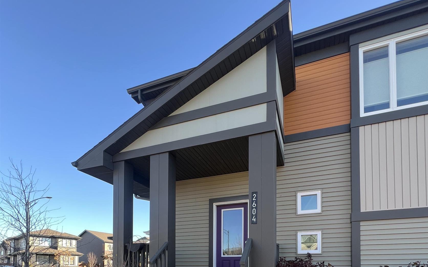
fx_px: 222
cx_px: 221
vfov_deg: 50.6
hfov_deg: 88.0
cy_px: 265
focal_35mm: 19
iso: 32
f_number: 1.8
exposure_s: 1/100
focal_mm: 1.57
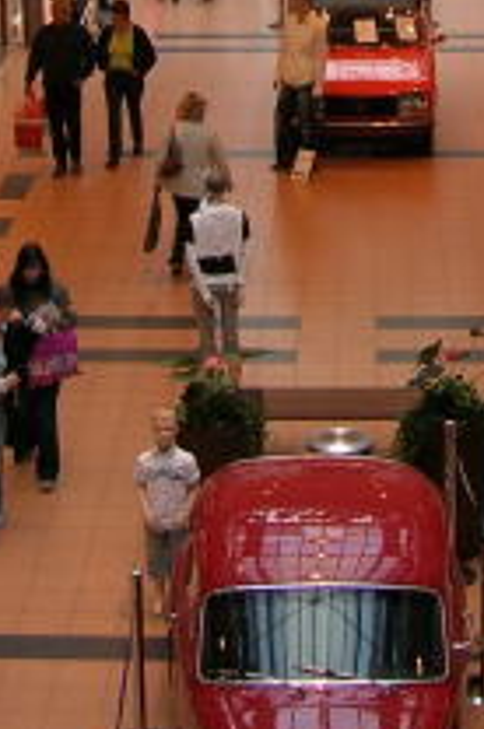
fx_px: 2205
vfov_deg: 18.0
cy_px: -116
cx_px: 358
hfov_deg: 12.5
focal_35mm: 109
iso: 50
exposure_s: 1/51.8
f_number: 2.9
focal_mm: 5.7
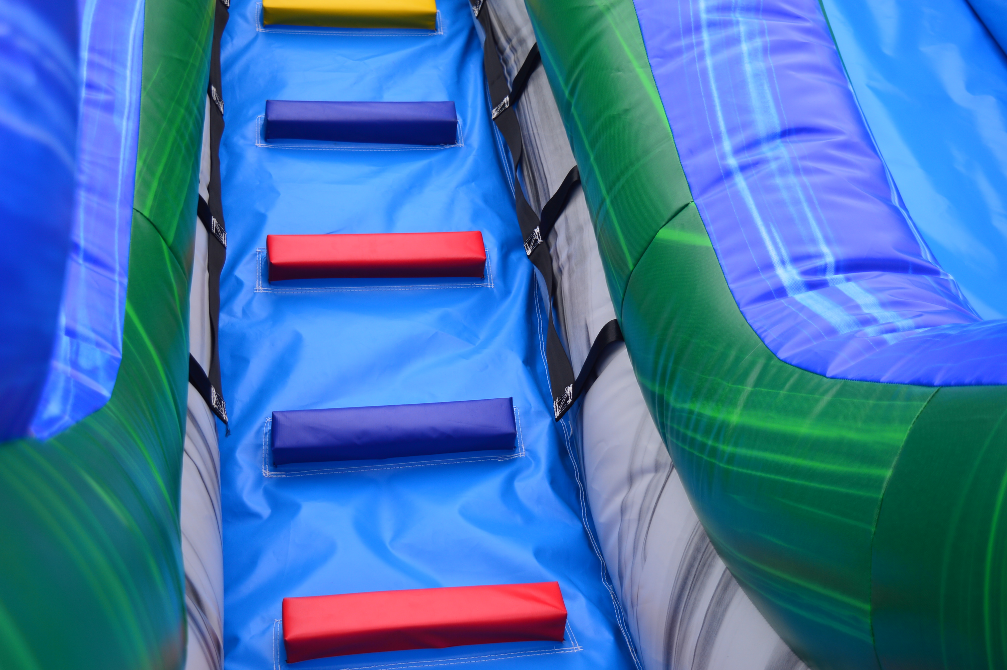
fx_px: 1341
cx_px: 504
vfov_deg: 28.0
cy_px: 335
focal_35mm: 48
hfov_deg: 41.1
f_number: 4.5
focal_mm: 32
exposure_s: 1/60
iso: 100
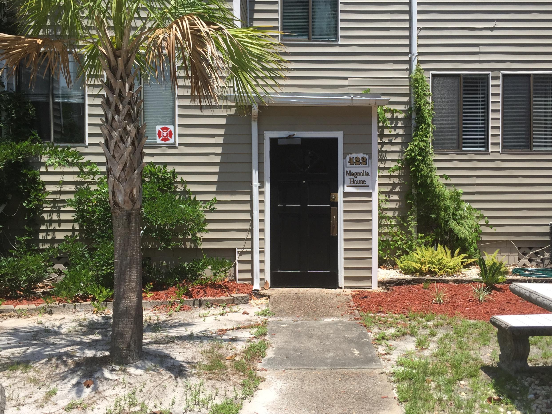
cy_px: 201
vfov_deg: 40.7
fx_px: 558
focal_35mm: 35
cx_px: 308
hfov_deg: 52.5
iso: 32
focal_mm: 4.15
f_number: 2.2
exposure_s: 1/1721
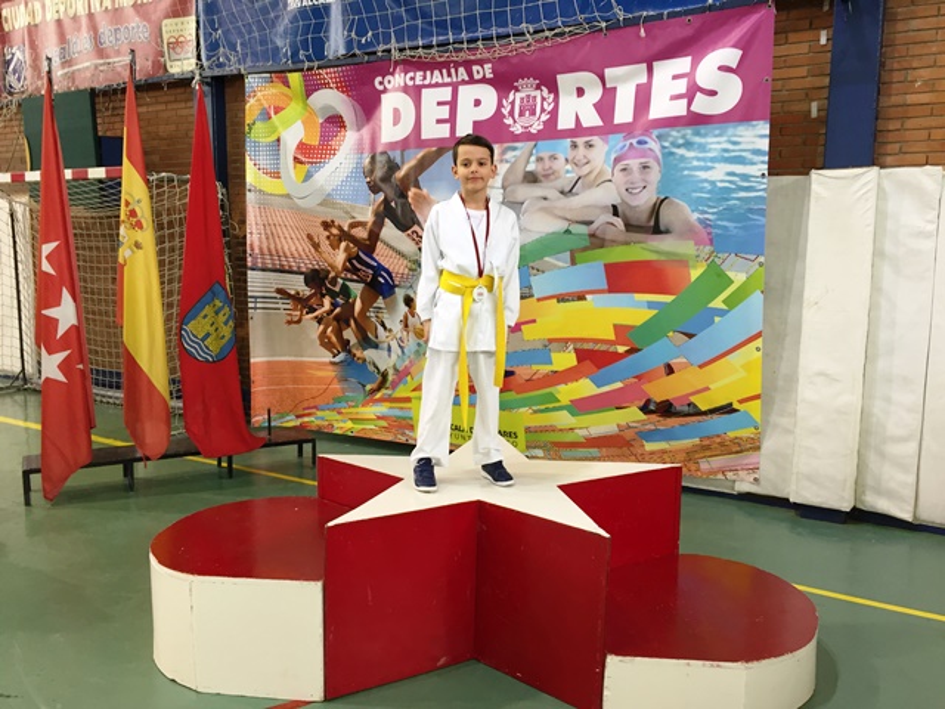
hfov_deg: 61.7
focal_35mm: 29
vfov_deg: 48.2
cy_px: 354
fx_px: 792
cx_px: 472
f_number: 2.2
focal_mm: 4.15
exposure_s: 1/33
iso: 80
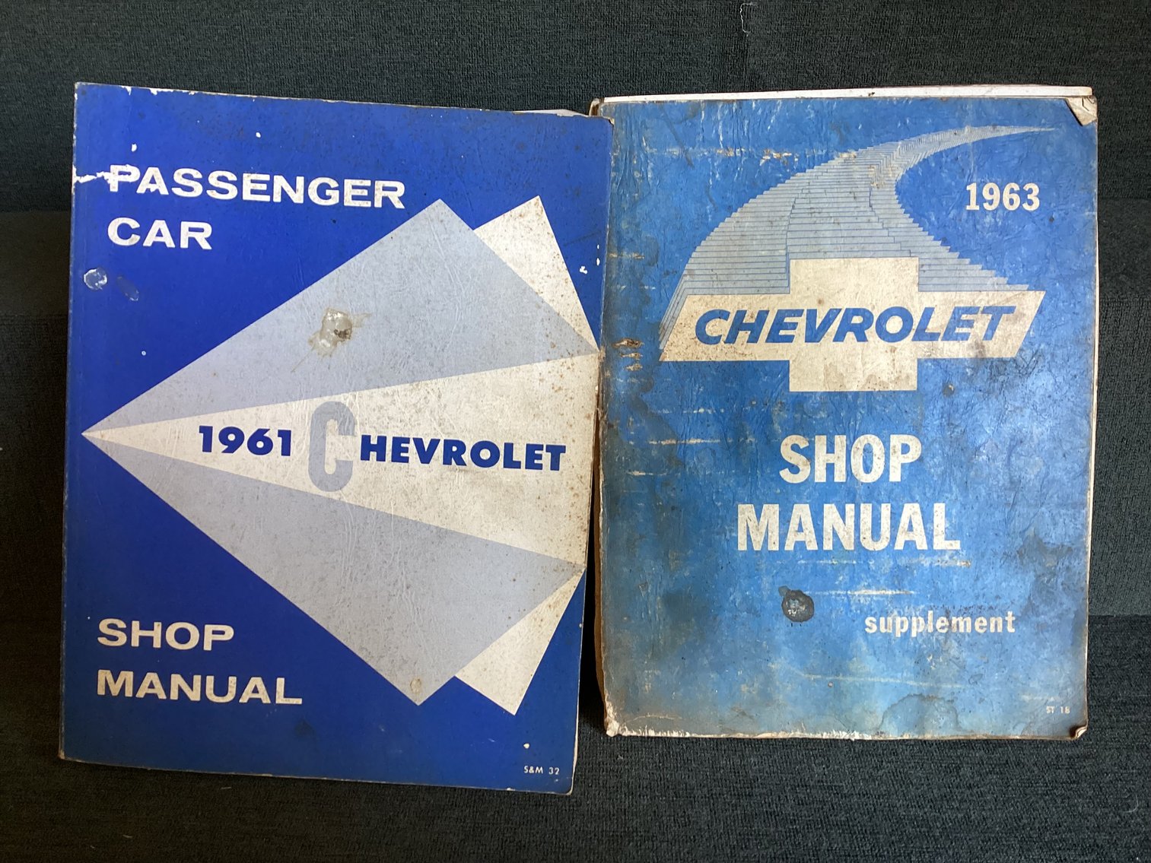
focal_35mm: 31
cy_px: 432
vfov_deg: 45.4
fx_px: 1031
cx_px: 576
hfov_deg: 58.3
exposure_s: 1/60
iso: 100
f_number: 2.4
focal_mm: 3.3
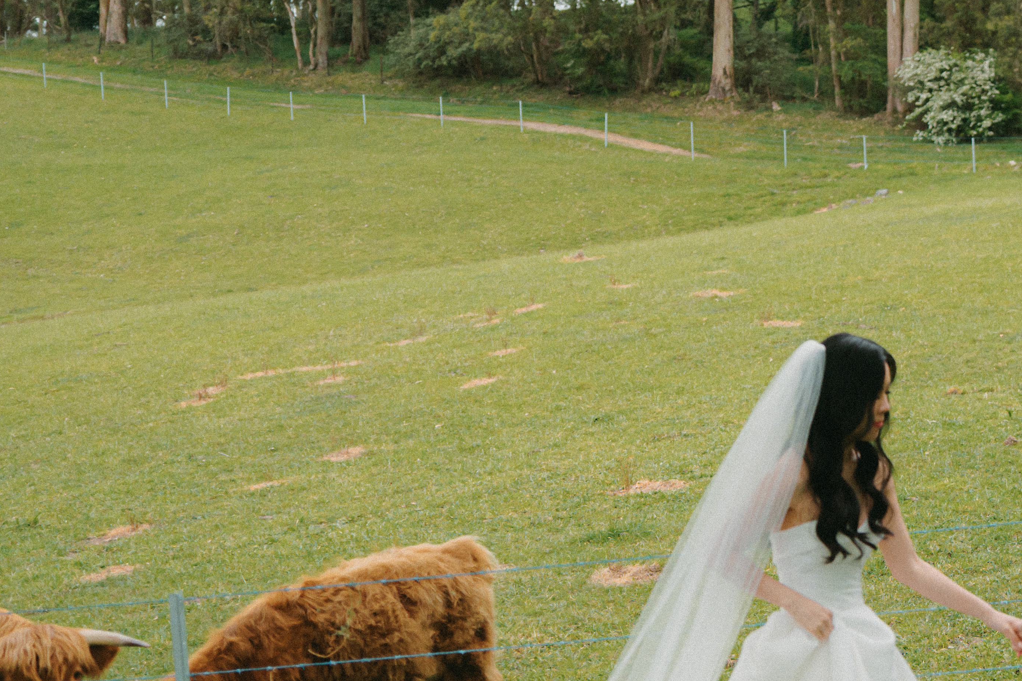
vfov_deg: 19.2
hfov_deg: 26.6
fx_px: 2015
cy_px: 376
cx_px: 1069
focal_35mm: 71
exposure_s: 1/1000
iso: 400
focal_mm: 28
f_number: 2
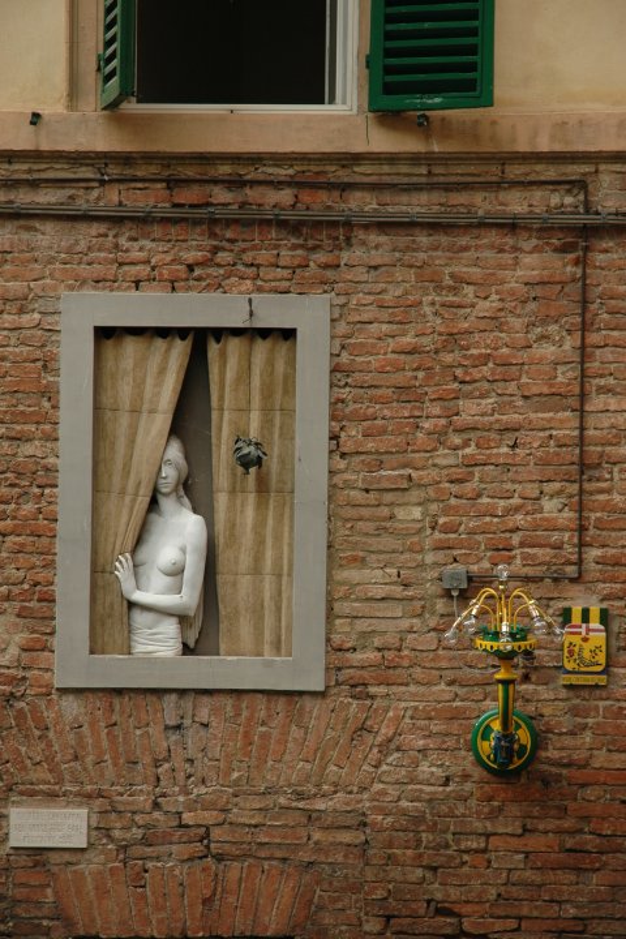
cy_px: 470
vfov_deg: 19.5
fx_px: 2739
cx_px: 313
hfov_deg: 13.0
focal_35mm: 105
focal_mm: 70
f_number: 5.6
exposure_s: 1/125
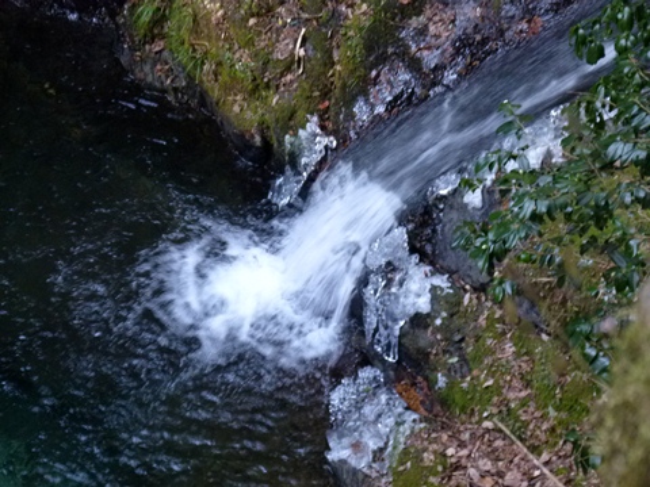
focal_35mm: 184
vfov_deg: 8.1
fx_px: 3455
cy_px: 244
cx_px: 325
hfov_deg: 10.7
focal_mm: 33.1
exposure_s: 1/30
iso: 400
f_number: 3.8
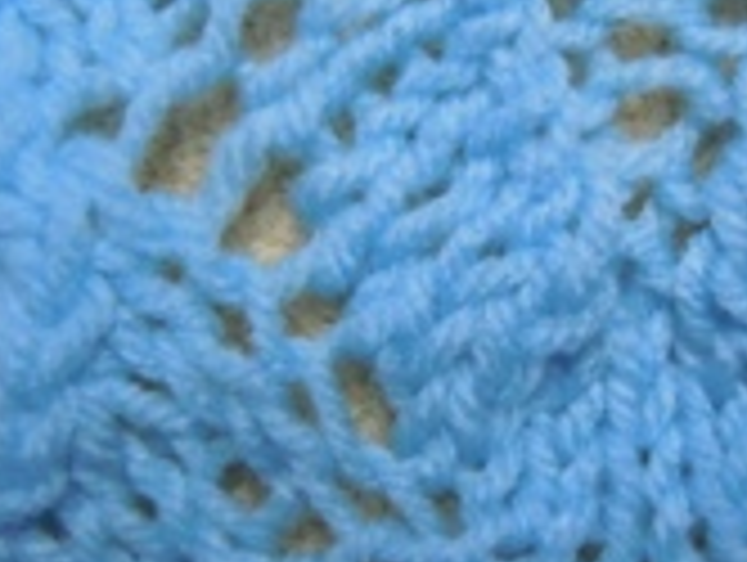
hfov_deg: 24.7
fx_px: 1686
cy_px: 256
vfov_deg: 18.9
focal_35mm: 78
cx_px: 576
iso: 800
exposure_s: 1/100
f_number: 3.5
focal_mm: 5.4
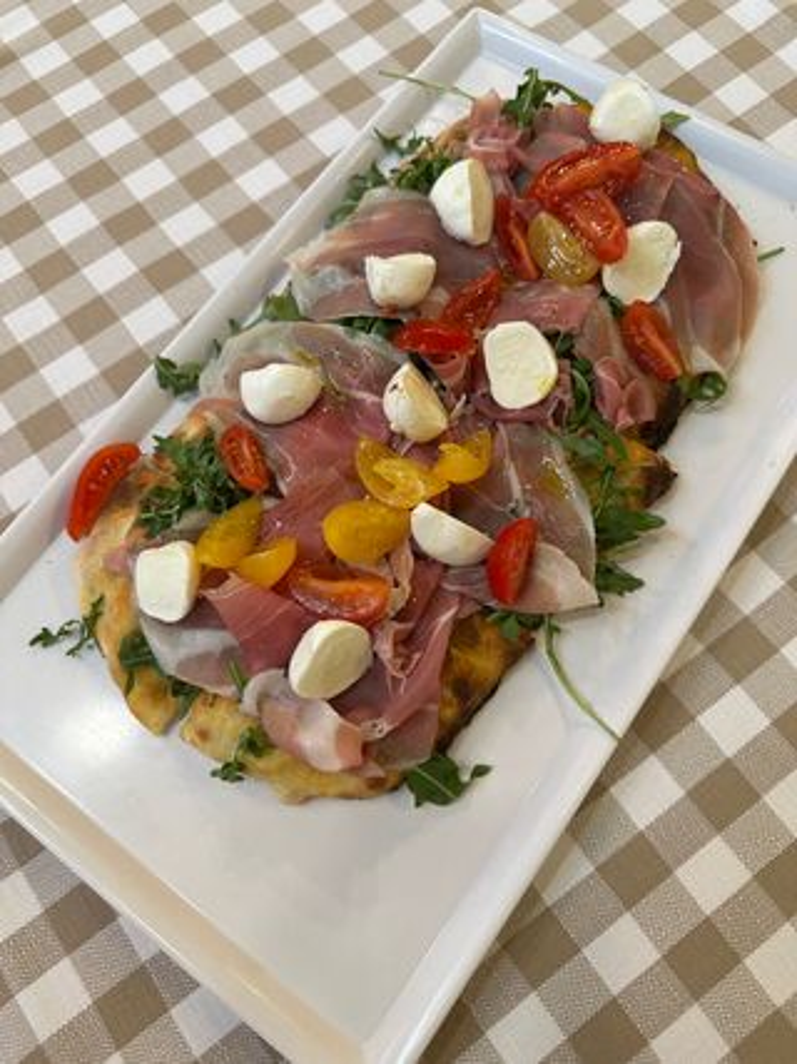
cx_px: 398
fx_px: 737
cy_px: 532
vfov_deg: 71.6
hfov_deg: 56.8
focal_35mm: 24
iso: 160
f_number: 1.78
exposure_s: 1/50
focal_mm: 6.86
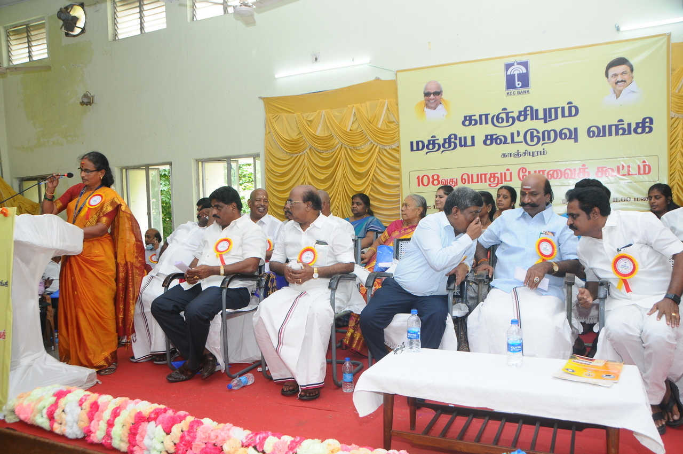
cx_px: 342
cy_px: 227
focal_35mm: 27
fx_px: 512
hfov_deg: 67.4
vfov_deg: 47.8
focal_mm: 18
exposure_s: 1/125
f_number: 4.5
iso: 500
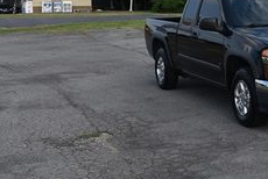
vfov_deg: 18.0
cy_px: 31
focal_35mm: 75
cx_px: 275
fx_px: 559
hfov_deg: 25.5
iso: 160
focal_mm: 18
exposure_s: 1/250
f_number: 8
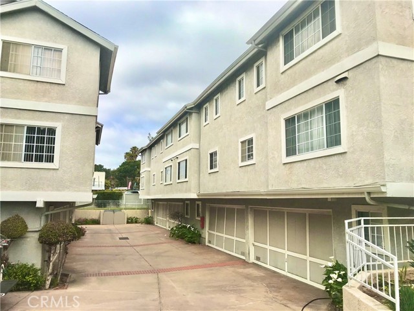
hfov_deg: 63.4
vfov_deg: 49.7
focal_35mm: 28
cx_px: 207
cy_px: 156
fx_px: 335
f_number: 1.8
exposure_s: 1/3300
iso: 20
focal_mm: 3.99
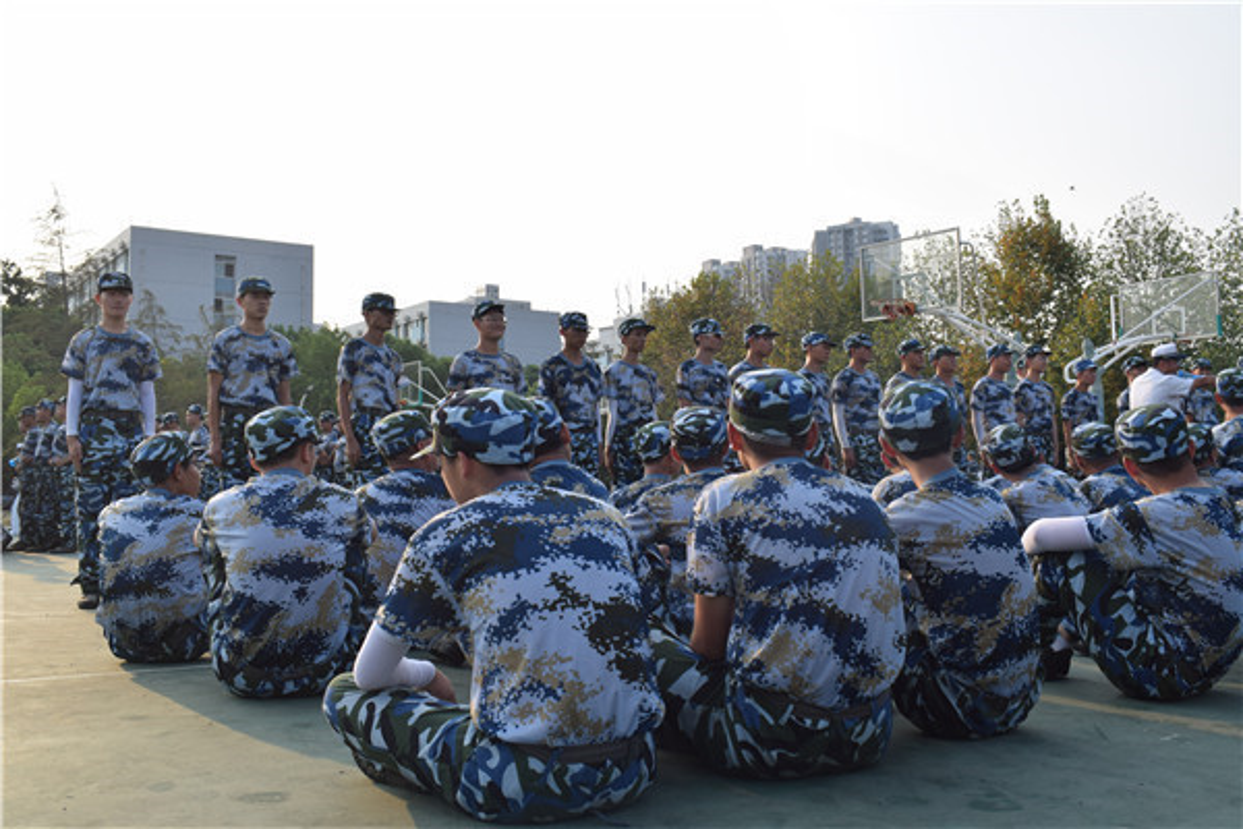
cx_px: 622
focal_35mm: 34
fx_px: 1191
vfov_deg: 38.4
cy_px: 414
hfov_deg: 55.1
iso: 250
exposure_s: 1/250
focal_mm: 23
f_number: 8
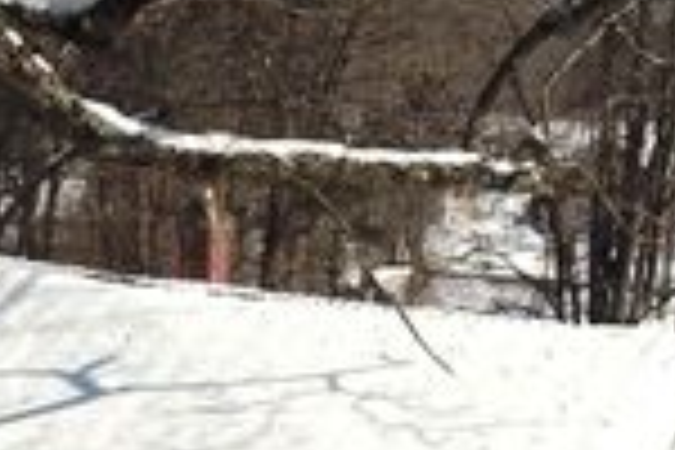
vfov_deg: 14.5
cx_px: 360
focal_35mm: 90
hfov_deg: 22.6
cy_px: 592
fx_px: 1687
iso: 400
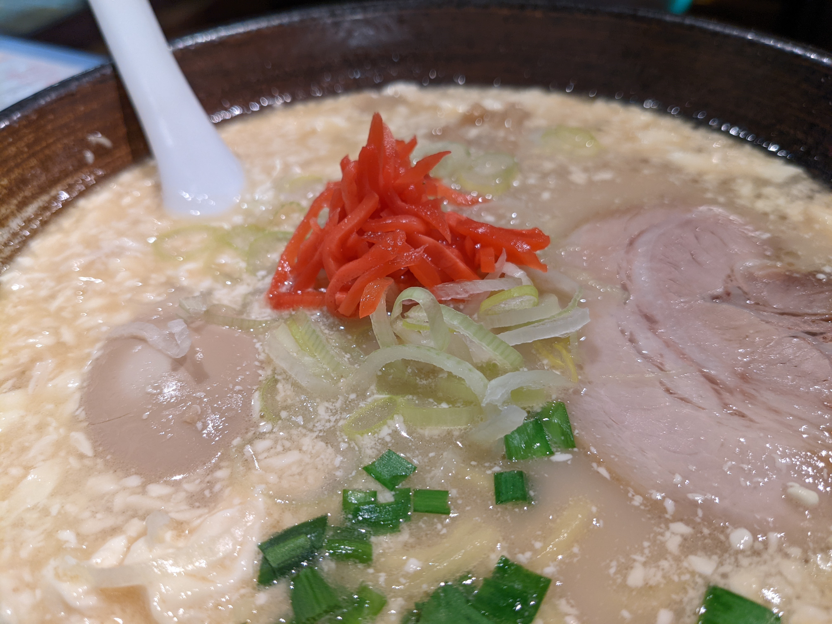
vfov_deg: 51.4
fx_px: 649
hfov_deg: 65.3
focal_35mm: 27
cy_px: 312
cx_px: 416
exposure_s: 1/25
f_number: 1.73
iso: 115
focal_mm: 4.38
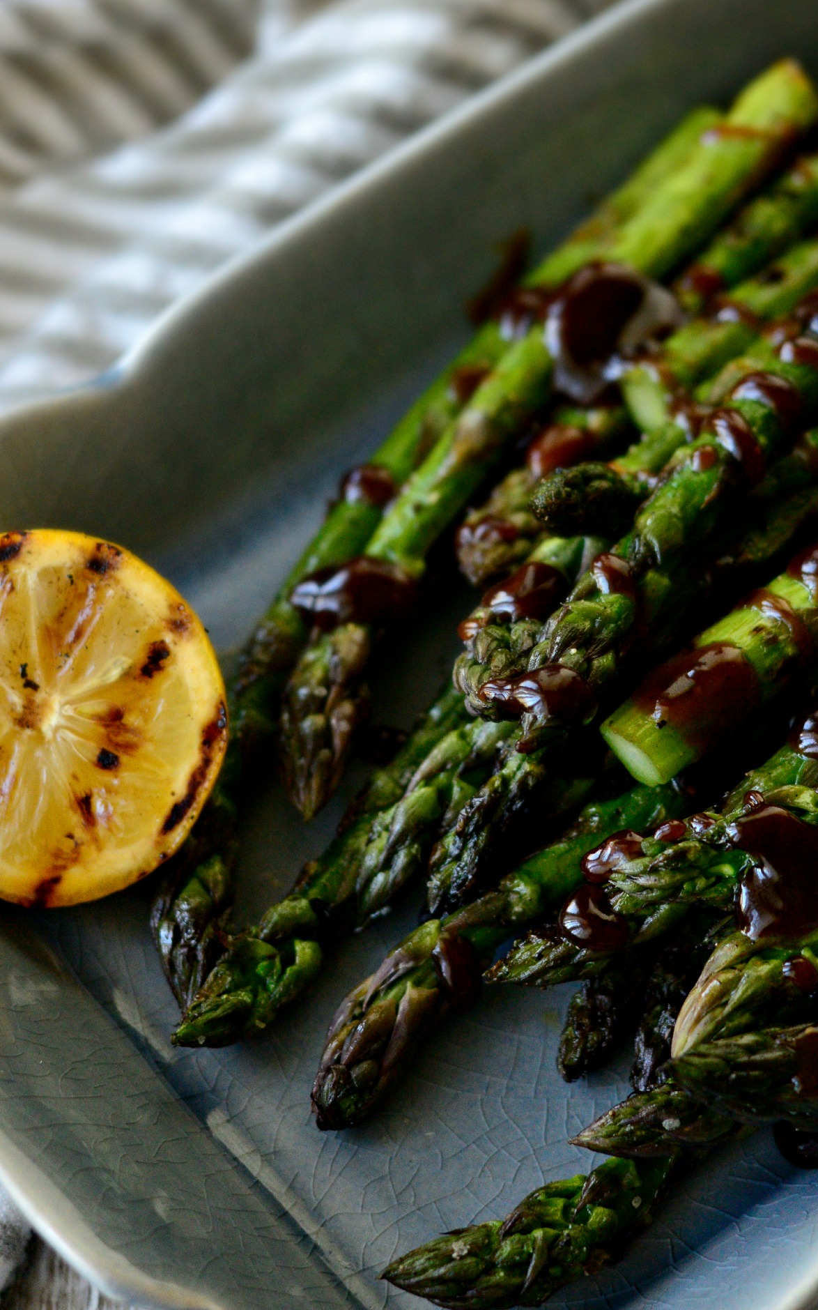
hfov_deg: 14.5
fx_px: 3211
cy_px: 548
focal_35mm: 90
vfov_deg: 23.0
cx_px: 542
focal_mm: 50
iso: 2000
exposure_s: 1/320
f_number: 3.2
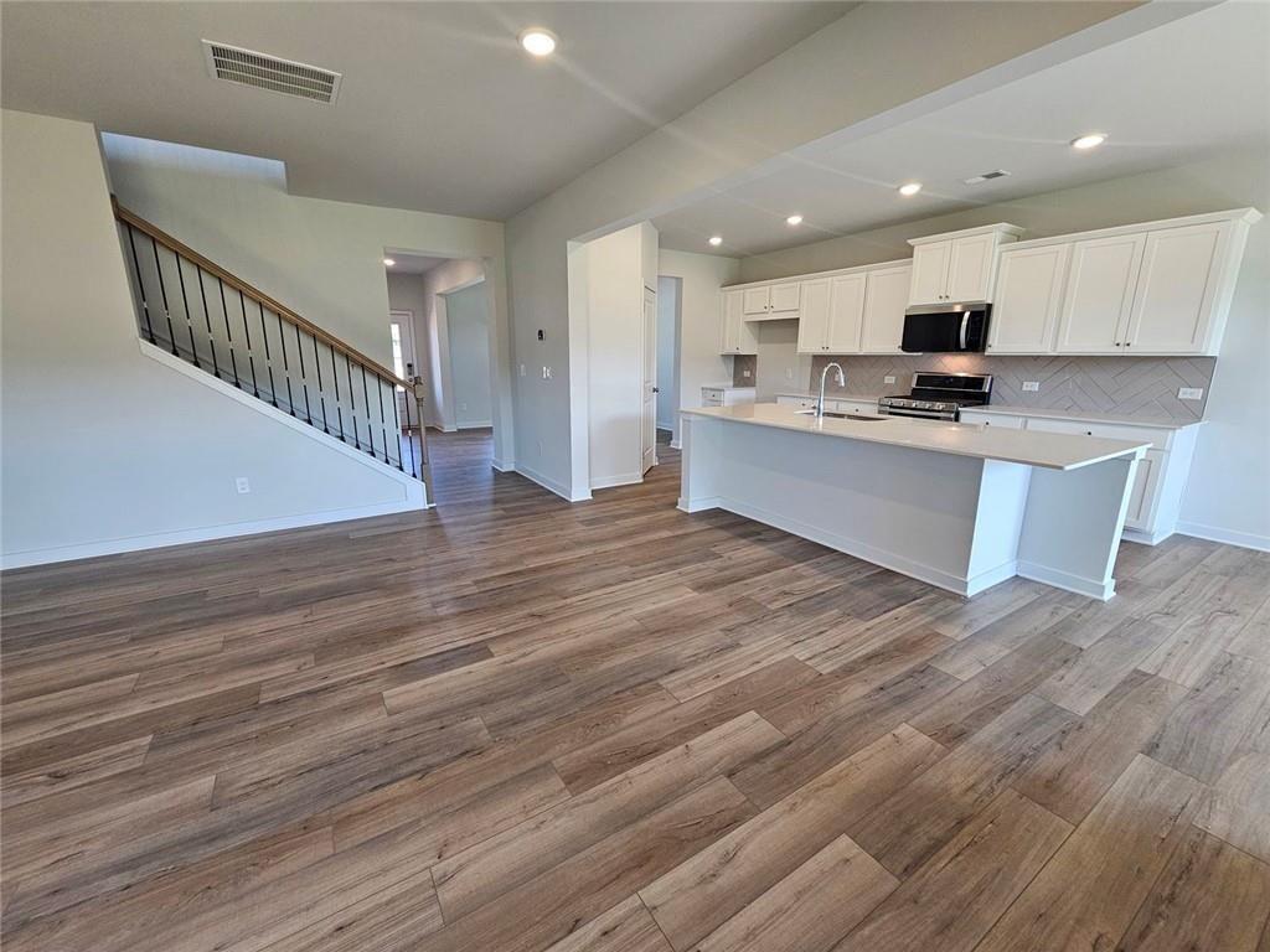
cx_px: 635
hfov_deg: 106.2
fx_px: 477
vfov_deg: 89.9
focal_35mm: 13
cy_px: 476
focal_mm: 2.2
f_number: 2.2
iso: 80
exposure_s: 1/60
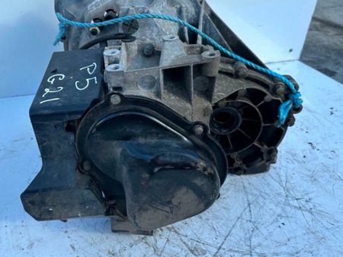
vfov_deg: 43.8
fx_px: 317
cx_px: 136
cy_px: 94
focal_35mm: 32
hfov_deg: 56.3
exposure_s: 1/1357
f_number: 1.78
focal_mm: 6.86
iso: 80
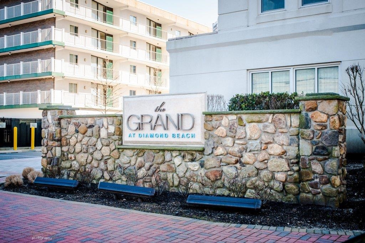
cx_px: 182
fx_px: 425
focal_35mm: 42
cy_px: 122
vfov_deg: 31.8
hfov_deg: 46.4
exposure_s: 1/250
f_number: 8
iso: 1000
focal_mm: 42
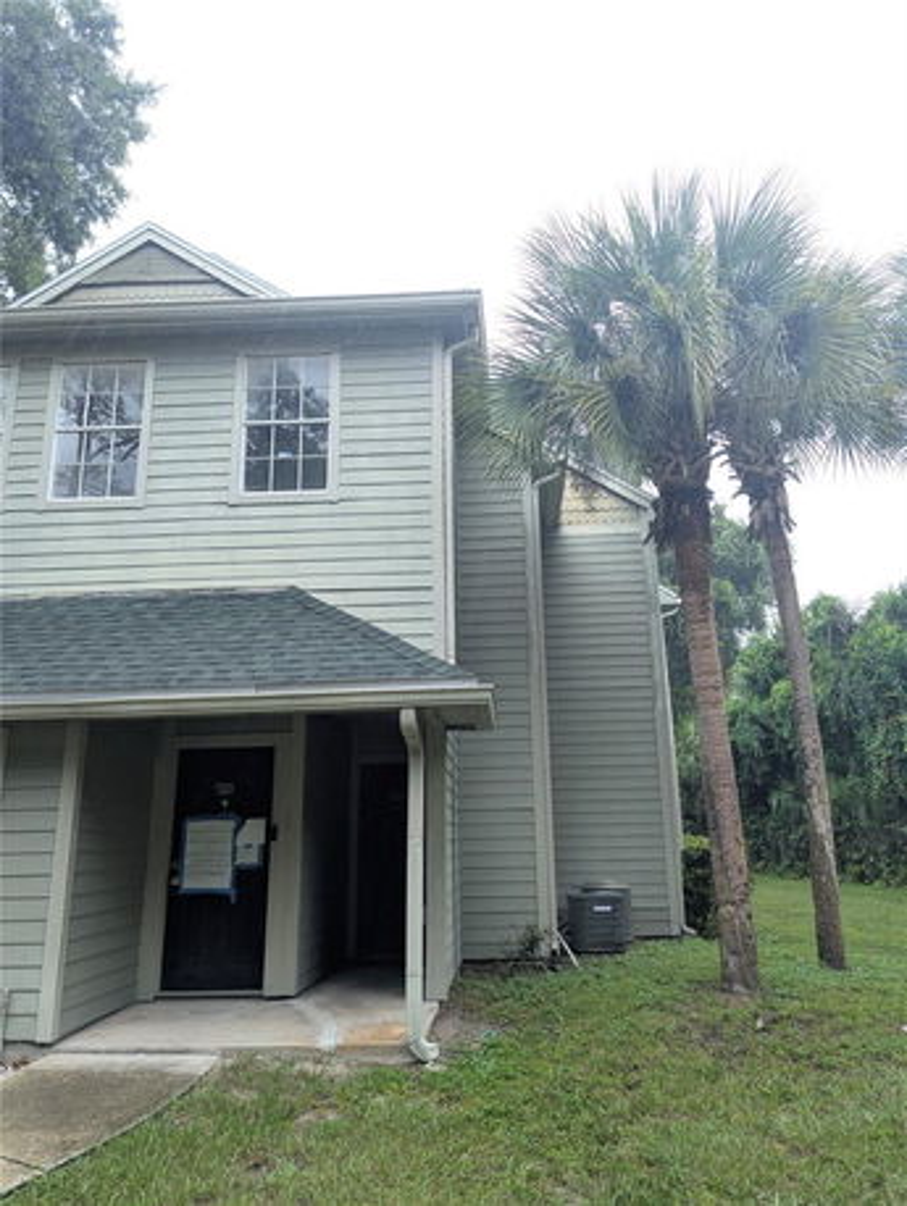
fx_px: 837
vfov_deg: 71.6
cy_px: 603
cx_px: 454
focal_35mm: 24
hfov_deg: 56.9
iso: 34
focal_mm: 6.81
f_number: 1.85
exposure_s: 1/120
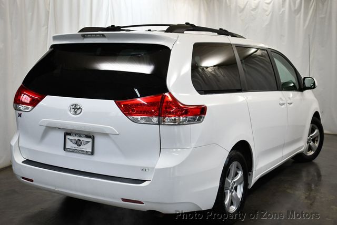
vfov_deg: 28.1
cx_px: 168
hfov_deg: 41.1
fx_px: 450
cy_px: 112
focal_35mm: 48
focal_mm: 24
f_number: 4
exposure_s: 1/200
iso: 800
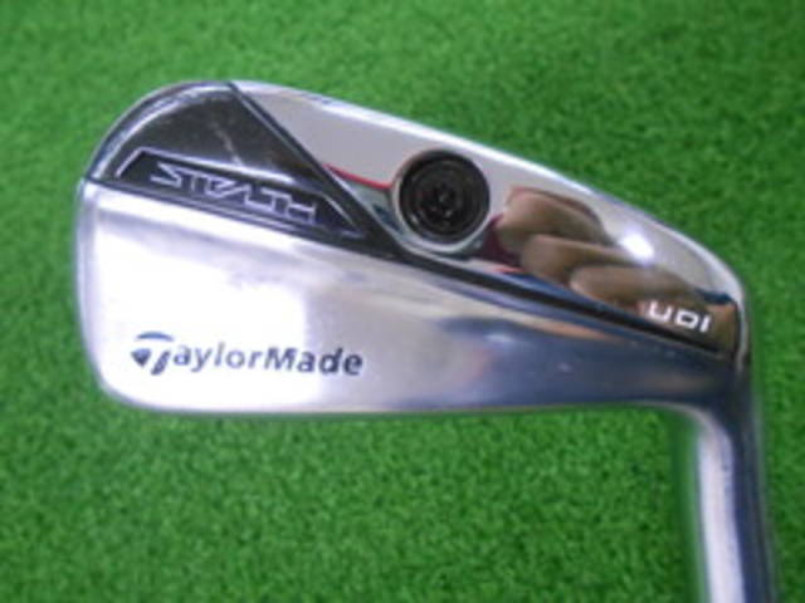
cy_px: 302
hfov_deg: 67.3
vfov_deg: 53.1
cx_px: 402
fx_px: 605
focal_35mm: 26
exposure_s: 1/80
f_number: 3.2
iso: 800
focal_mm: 4.6
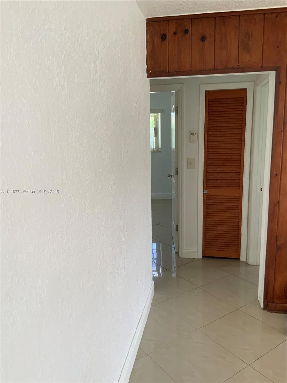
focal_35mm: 29
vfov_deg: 61.7
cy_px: 192
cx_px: 144
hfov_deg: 48.2
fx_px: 321
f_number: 1.8
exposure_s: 1/122
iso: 64
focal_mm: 3
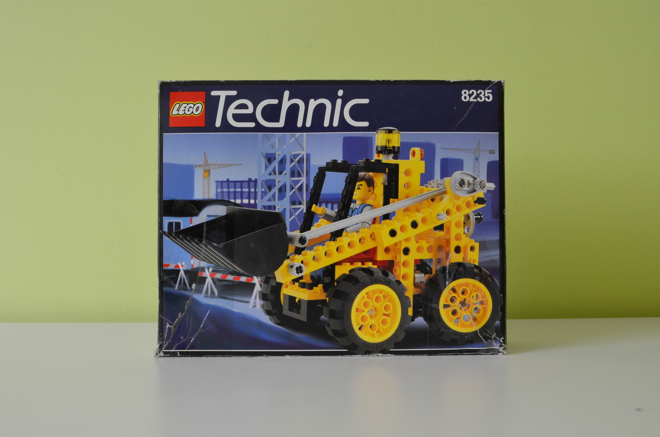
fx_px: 659
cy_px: 218
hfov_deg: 53.2
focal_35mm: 36
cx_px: 330
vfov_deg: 36.7
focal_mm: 24
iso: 125
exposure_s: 2
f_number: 10
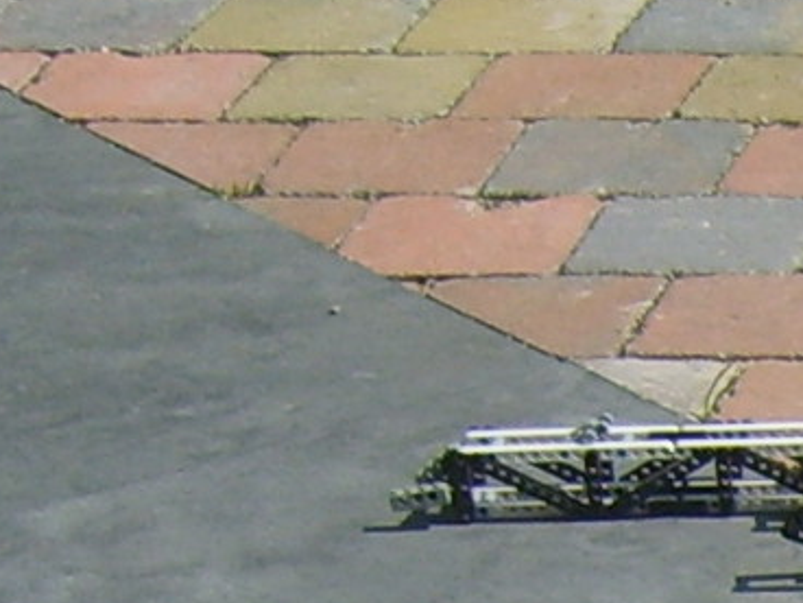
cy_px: 1767
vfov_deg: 5.3
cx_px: 2304
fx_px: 6217
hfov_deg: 6.8
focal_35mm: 268
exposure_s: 1/250
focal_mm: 7.4
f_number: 7.1
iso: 50
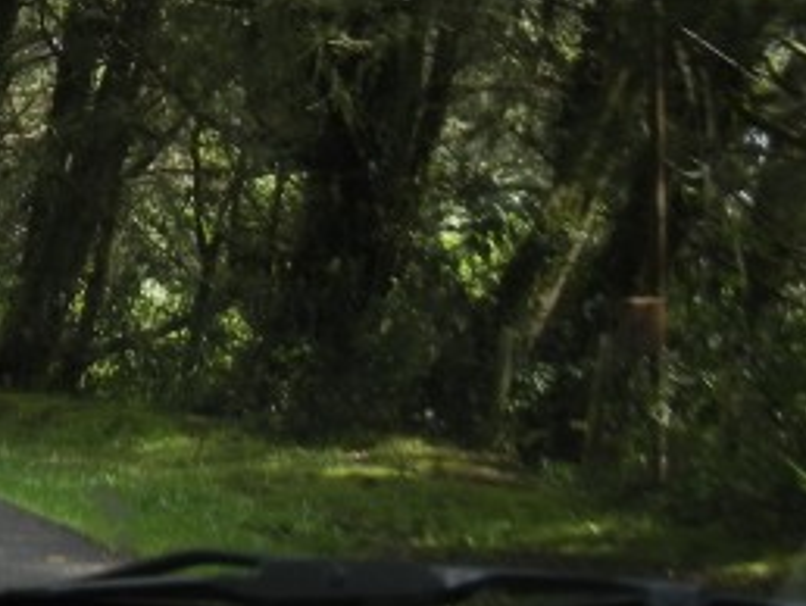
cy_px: -37
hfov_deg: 15.6
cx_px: -281
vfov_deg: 12.3
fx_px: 2773
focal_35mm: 119
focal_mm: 5.4
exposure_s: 1/81.4
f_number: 3.5
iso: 160
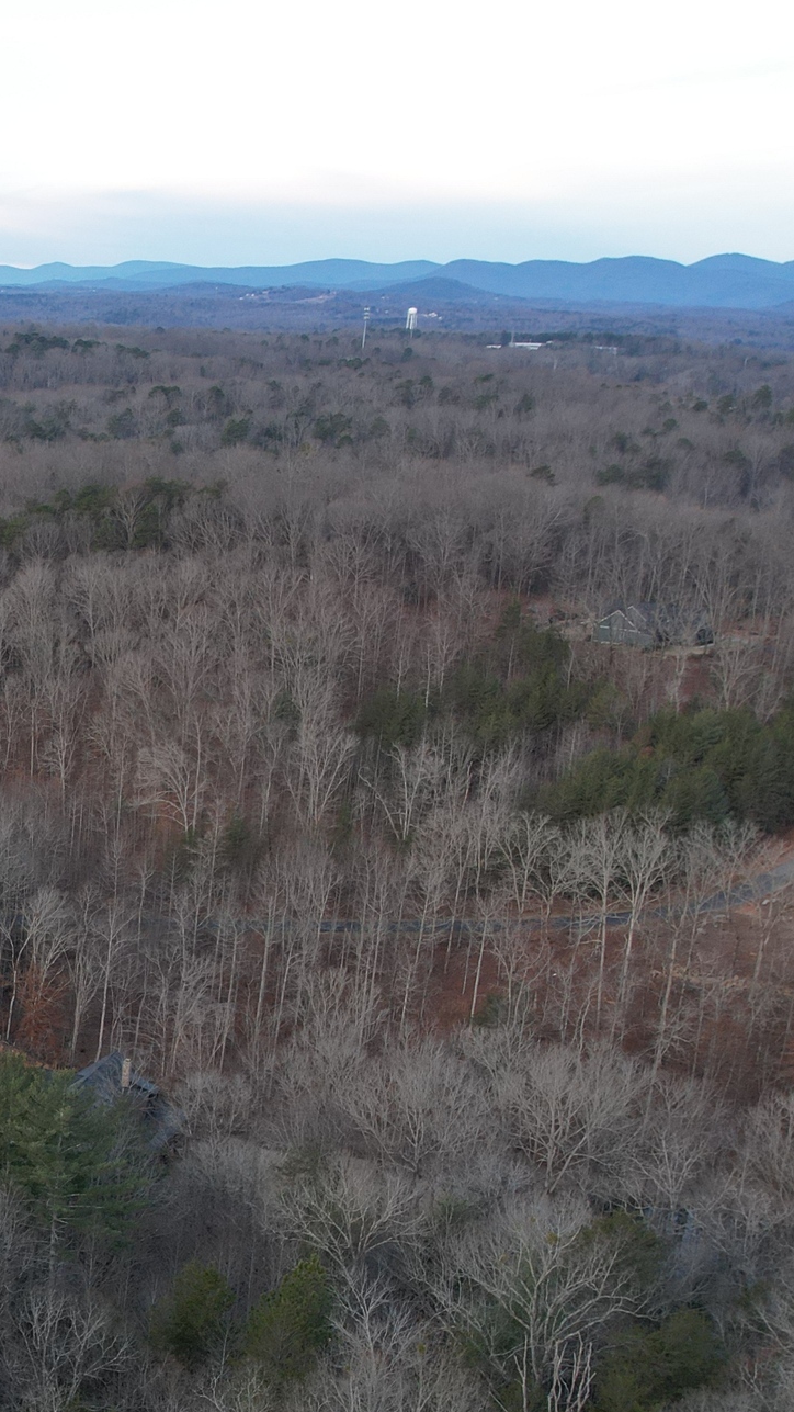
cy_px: 990
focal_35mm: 55
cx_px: -355
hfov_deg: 19.4
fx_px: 2058
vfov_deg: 37.3
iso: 100
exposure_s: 1/125
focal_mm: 8.38
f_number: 2.8
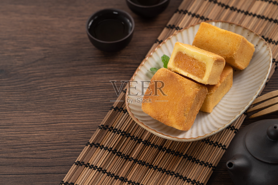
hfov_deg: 10.4
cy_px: 92
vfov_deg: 6.9
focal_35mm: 198
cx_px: 139
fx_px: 1529
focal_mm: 198
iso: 100
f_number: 10
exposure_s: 1/80
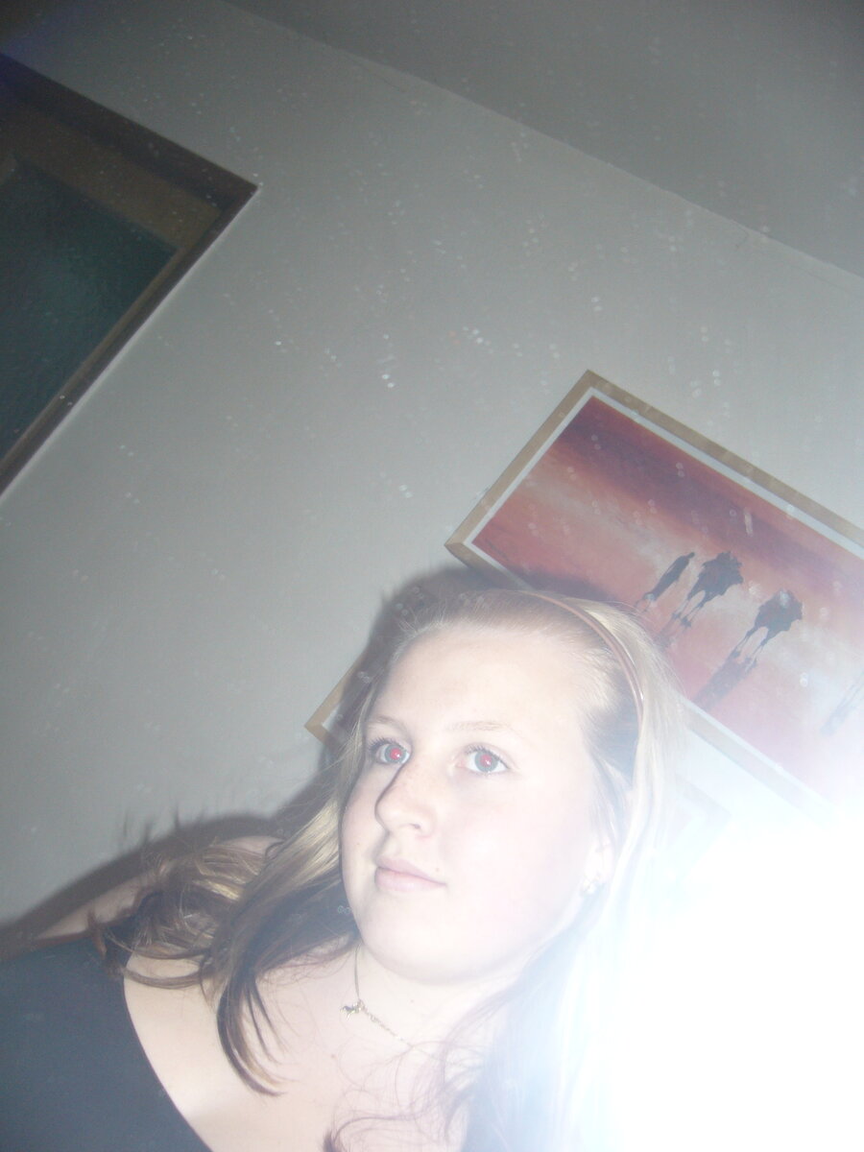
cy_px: 576
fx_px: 1165
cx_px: 432
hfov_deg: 40.7
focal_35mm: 35
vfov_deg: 52.6
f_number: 2.8
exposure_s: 1/30
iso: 100
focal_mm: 5.8
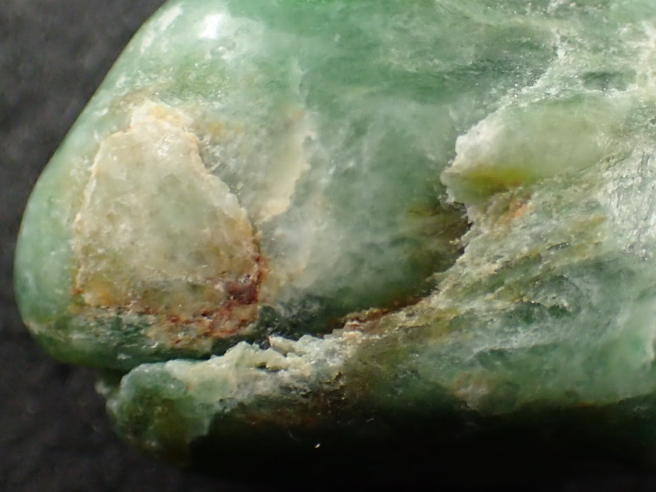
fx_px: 1630
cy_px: 109
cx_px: 458
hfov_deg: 22.6
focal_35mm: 86
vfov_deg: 17.1
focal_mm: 7.34
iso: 400
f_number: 2.8
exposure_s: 1/160
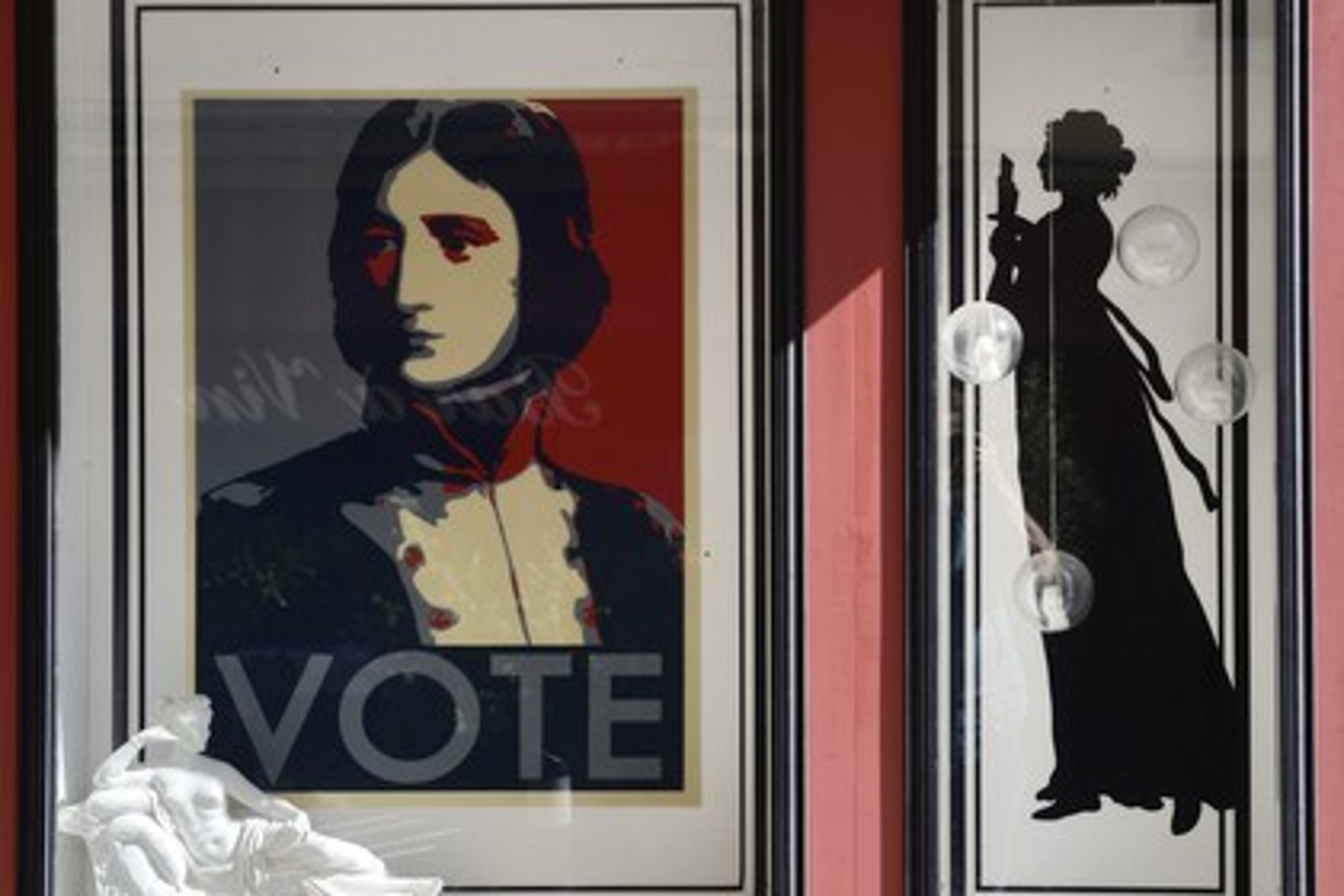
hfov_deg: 34.5
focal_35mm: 58
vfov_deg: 23.4
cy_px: 448
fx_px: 2165
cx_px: 672
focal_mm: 58
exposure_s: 1/200
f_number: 6.3
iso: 200
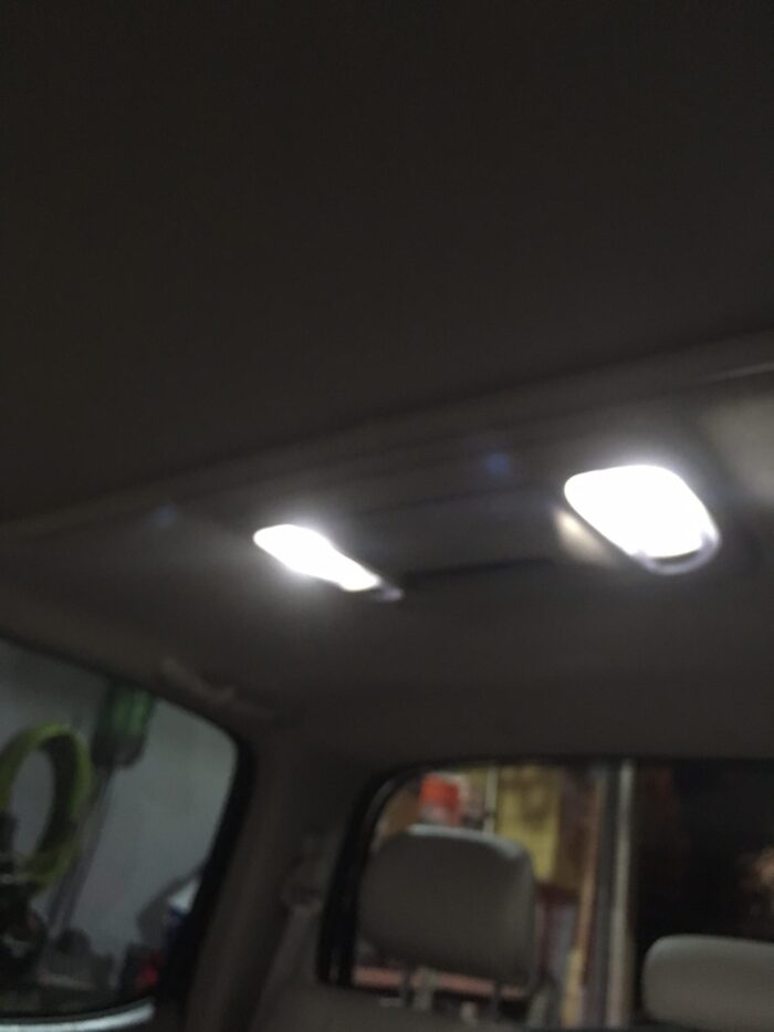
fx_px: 864
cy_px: 516
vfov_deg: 61.7
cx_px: 387
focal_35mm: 29
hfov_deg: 48.2
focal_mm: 4.15
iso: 400
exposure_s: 1/15
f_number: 2.2
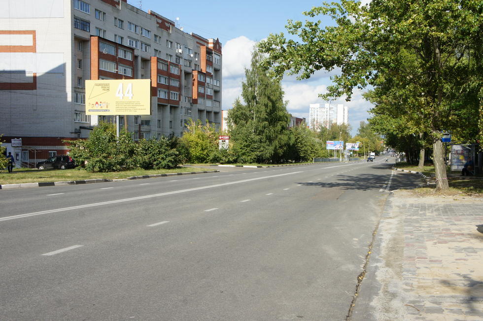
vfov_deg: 30.8
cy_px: 160
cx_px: 242
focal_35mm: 44
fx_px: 583
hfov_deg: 45.0
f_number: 13
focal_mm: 29
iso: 200
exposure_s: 1/250
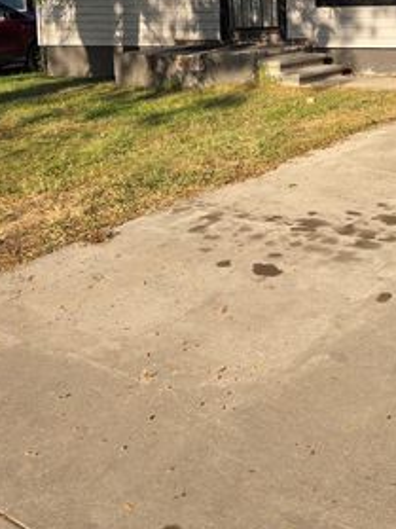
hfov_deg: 26.1
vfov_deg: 32.4
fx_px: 840
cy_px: 12
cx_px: 315
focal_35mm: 55
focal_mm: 5.4
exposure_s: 1/754
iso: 25
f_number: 1.8
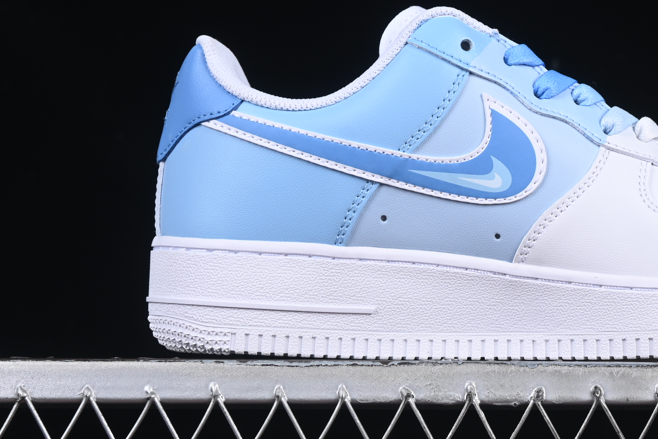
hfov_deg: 15.7
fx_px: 2376
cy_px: 127
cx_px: 520
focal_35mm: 130
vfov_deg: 10.5
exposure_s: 1/80
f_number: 8
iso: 160
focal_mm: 50
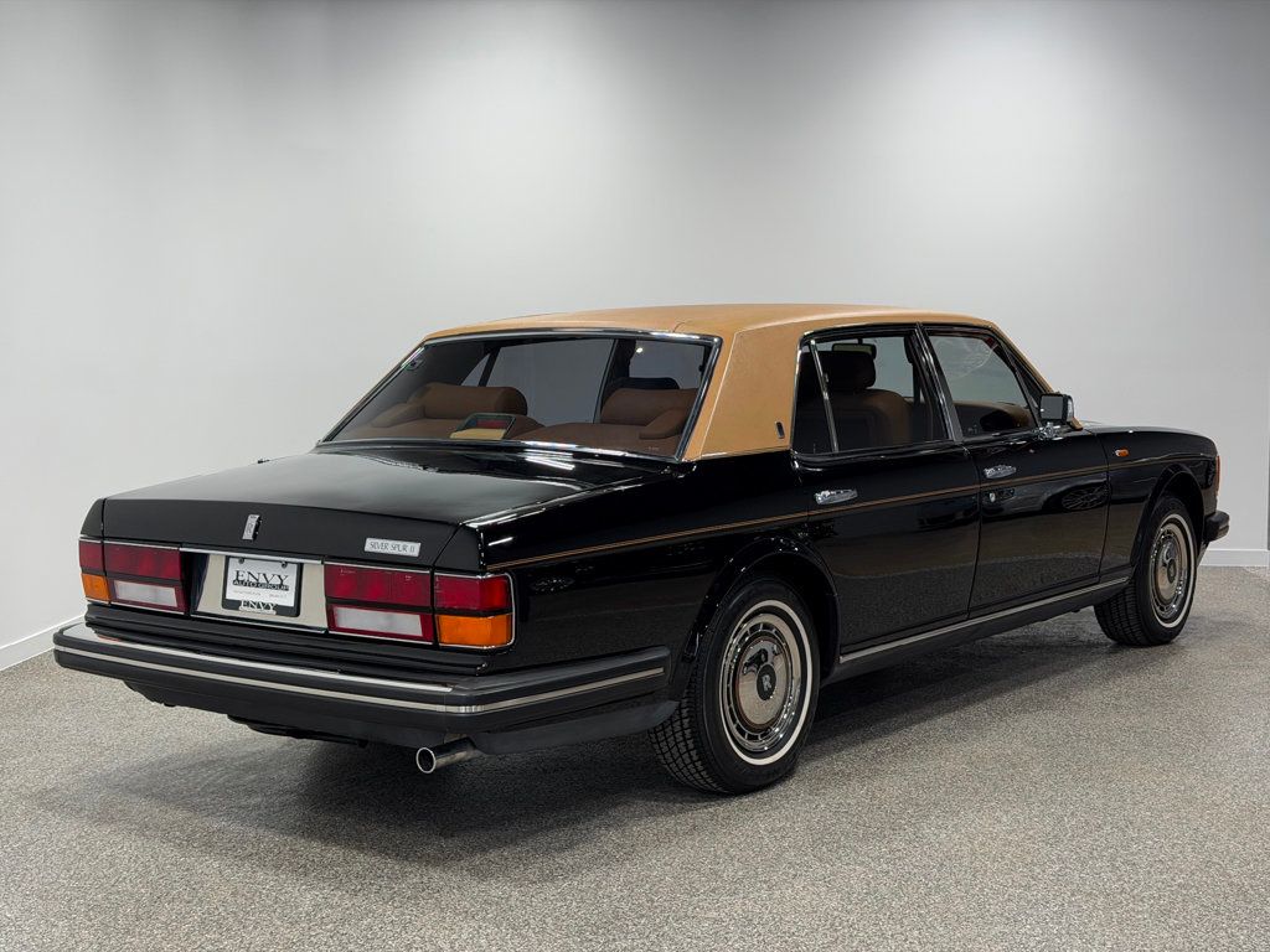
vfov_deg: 30.3
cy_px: 476
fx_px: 1761
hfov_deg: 39.7
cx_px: 635
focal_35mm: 48
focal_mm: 6.76
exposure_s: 1/279
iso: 64
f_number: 1.78
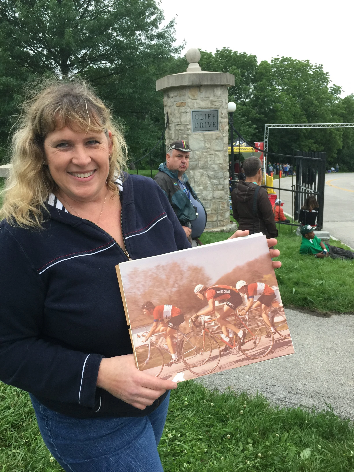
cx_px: 177
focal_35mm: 29
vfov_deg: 61.7
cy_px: 236
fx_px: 395
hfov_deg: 48.2
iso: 32
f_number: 2.2
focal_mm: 4.15
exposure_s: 1/30
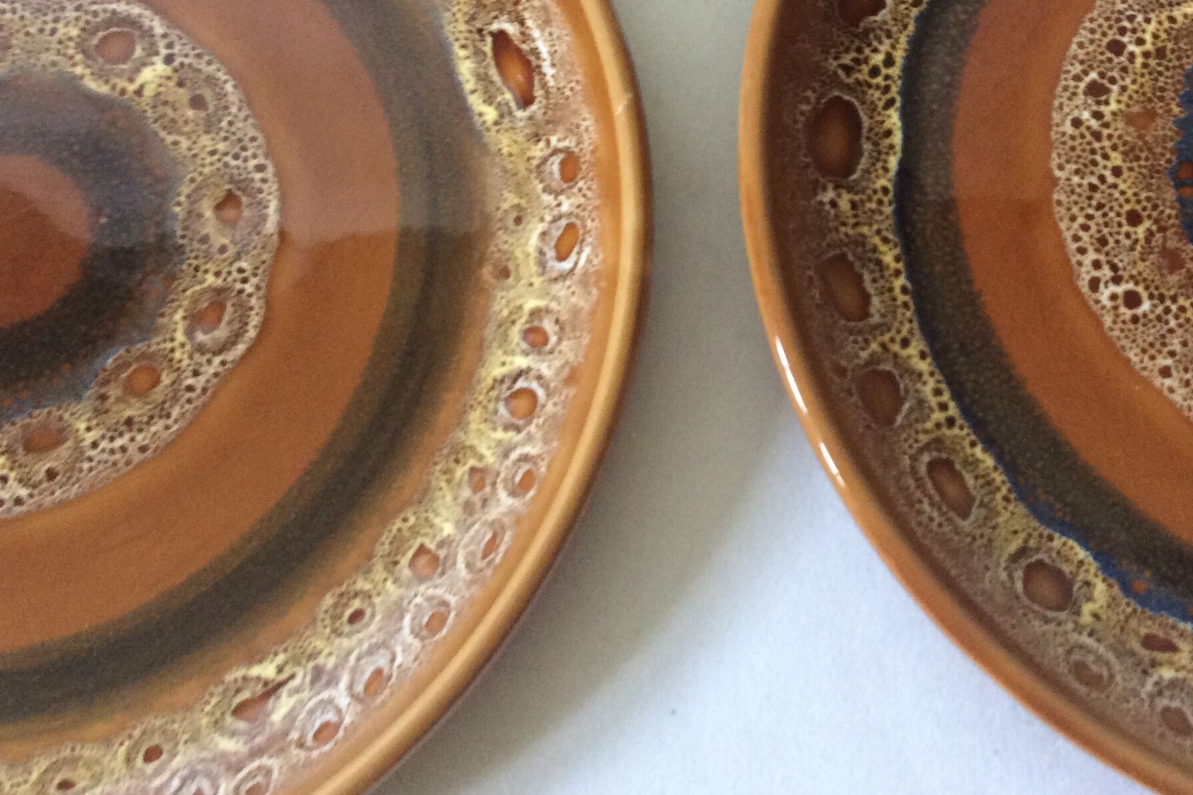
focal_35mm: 48
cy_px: 164
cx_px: 703
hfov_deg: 41.0
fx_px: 1590
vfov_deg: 27.5
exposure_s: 1/25
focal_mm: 3.3
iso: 125
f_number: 2.4
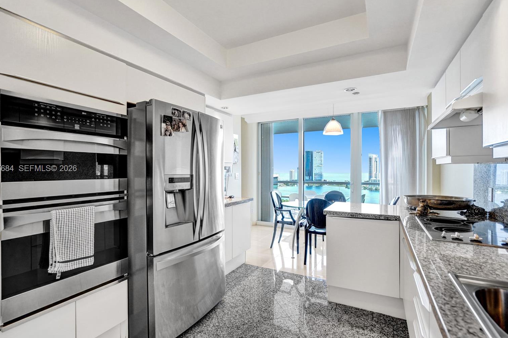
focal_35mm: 17
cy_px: 169
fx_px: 240
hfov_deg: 93.2
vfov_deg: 70.4
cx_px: 242
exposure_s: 1/200
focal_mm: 16
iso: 1250
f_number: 5
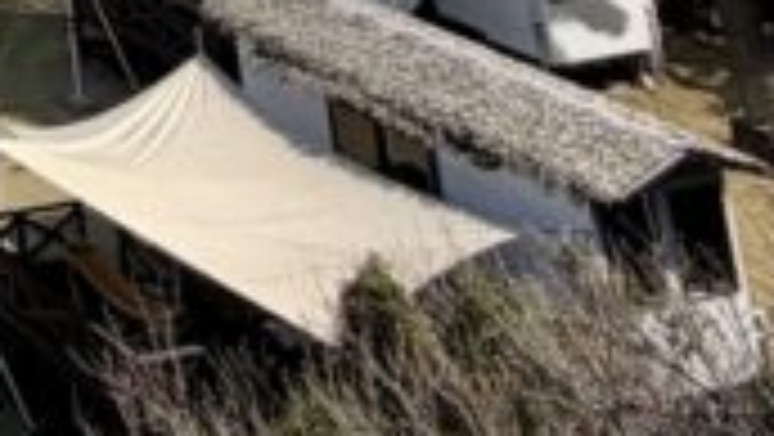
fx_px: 1869
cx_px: -702
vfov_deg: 8.7
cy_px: -1164
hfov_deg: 17.7
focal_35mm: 91
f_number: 2.2
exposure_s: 1/1017
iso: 20
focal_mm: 2.22
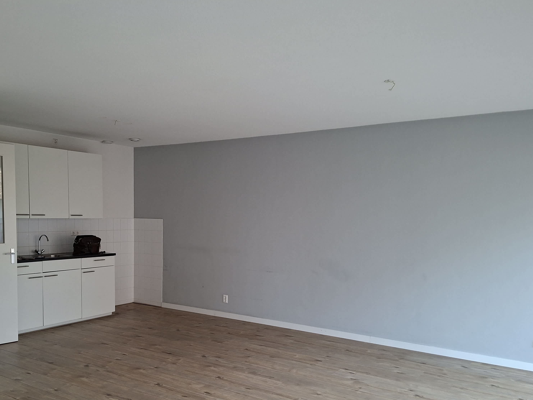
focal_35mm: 31
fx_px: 477
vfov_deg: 44.9
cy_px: 259
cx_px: 216
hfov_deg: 57.9
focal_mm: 5.5
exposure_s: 1/100
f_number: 1.8
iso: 250
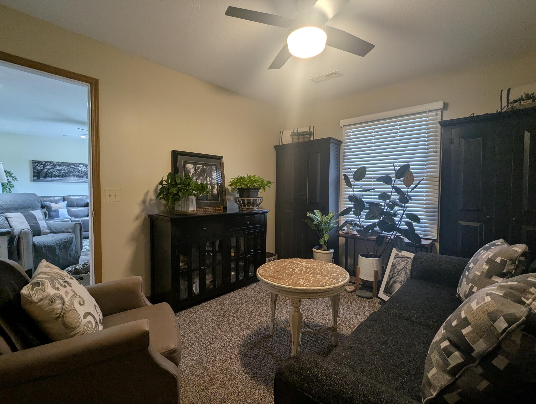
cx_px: 268
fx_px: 248
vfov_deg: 78.2
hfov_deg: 94.4
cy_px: 202
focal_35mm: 16
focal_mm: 2.35
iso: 82
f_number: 2.2
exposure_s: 1/24
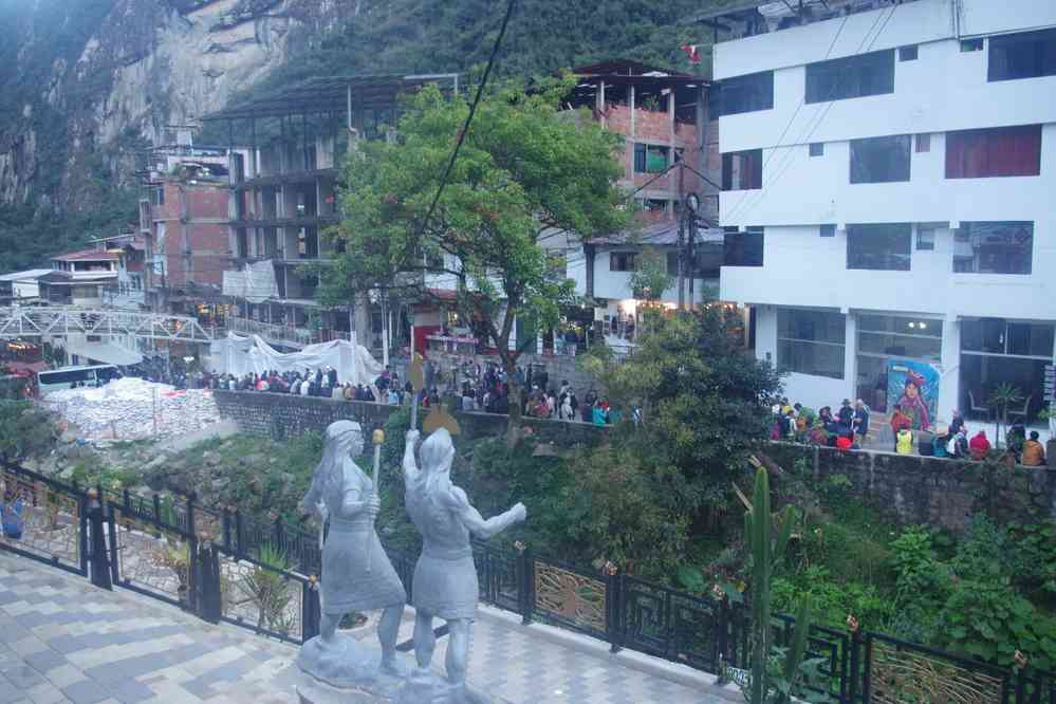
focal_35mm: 32
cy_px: 352
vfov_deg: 41.7
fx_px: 924
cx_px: 528
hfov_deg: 59.5
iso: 1600
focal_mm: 21
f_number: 5.6
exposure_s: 1/50
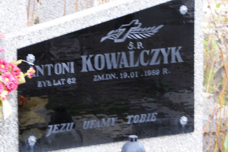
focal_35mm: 201
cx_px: 110
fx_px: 1270
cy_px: 79
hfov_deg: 10.3
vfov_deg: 6.8
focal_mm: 95
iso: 640
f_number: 7.1
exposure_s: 1/100
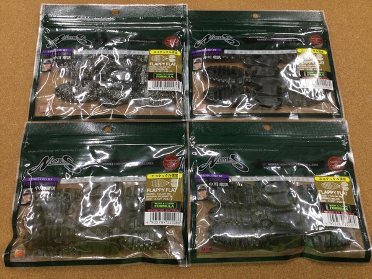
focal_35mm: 31
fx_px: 333
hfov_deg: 58.4
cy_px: 140
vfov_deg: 45.4
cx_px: 186
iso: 25
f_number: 2.4
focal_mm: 3.3
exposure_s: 1/30
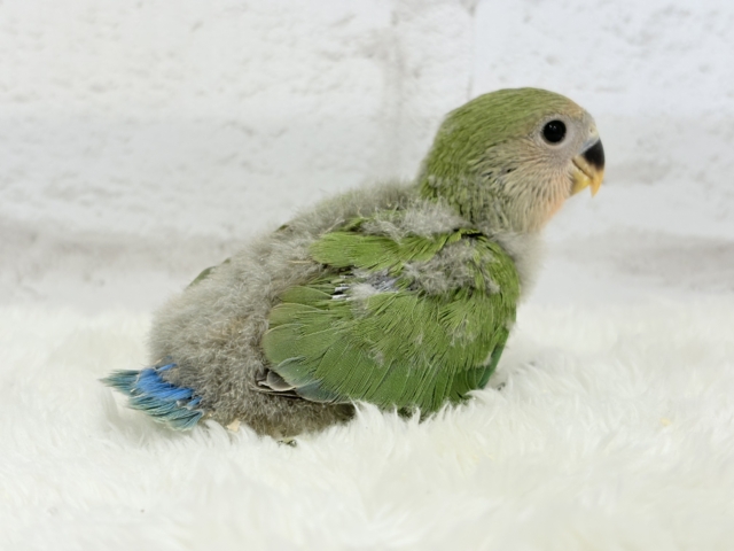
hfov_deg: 36.8
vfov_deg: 28.0
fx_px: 1103
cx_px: 367
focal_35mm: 52
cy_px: 276
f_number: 1.6
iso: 100
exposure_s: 1/100
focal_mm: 5.96
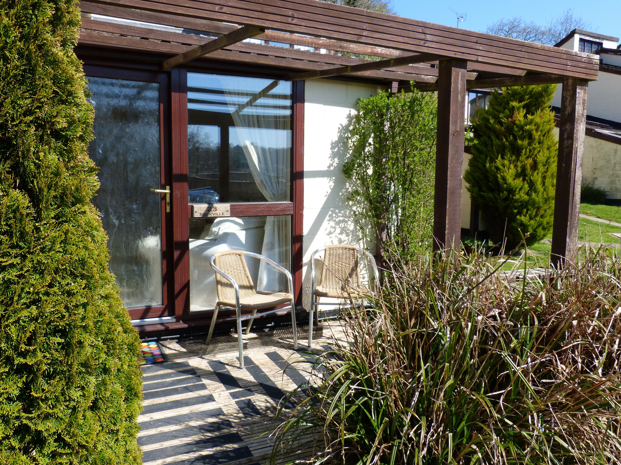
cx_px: 304
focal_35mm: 27
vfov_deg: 51.3
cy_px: 235
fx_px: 484
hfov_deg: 65.3
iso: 100
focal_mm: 4.5
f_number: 4
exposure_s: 1/500
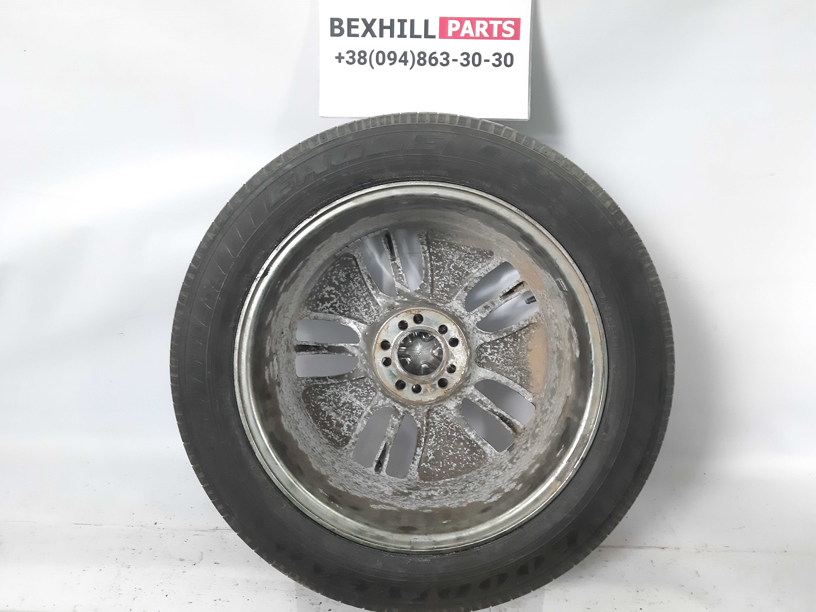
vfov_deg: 51.4
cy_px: 306
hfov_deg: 65.3
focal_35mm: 27
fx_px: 636
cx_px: 408
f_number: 1.7
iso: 320
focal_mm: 3.93
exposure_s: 1/50
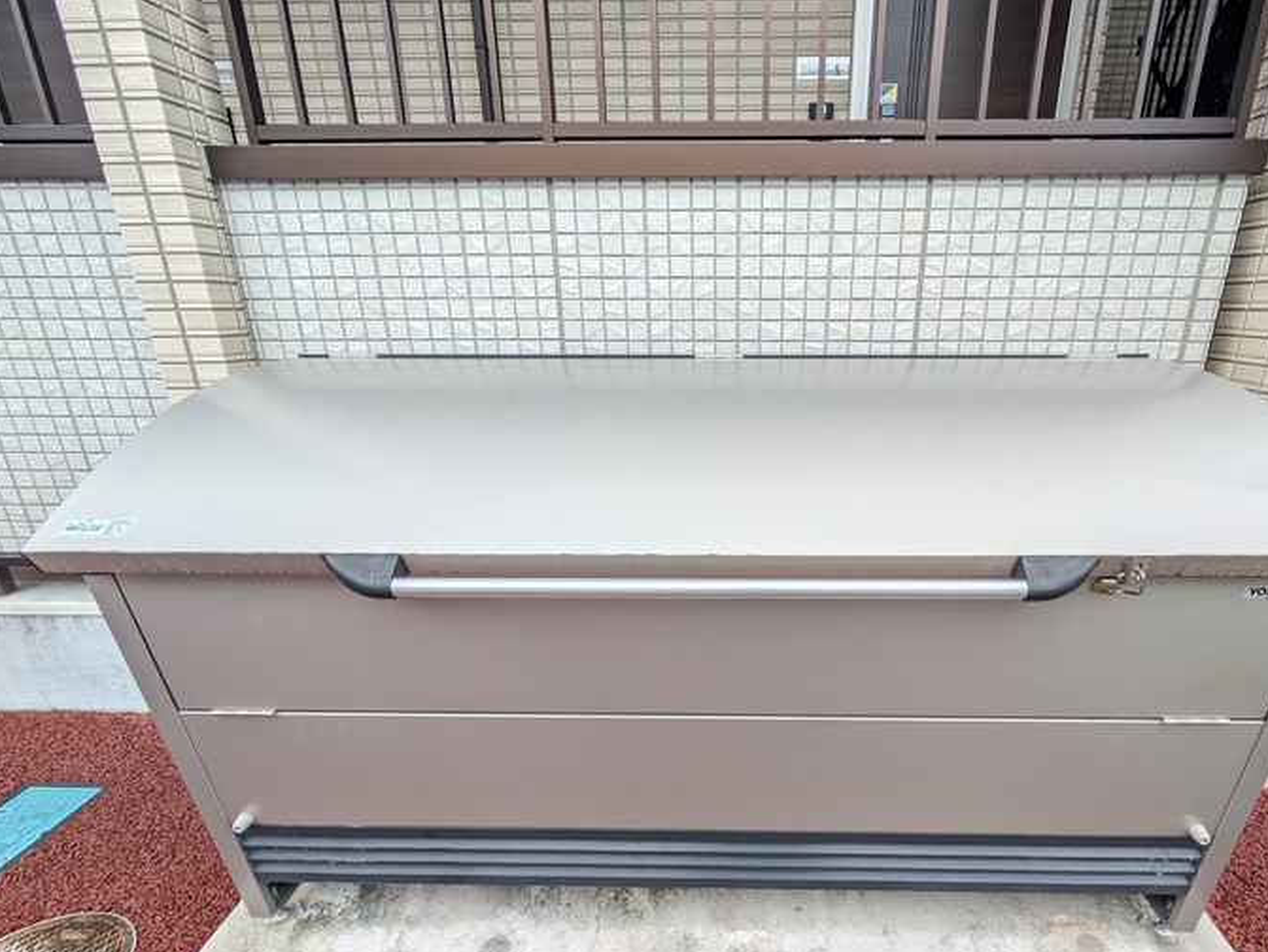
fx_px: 733
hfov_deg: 81.3
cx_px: 715
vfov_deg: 65.2
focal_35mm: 20
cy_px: 586
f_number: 2.2
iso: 50
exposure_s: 1/816
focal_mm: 1.83
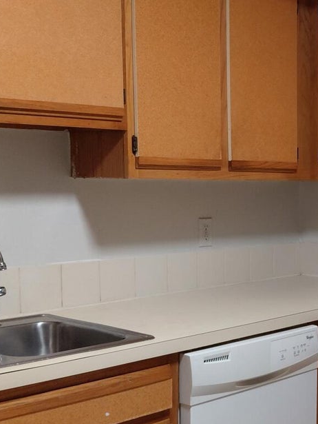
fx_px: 795
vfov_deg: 29.6
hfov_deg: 21.6
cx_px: 338
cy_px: 276
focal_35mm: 65
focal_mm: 4.69
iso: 200
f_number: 1.8
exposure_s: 1/60
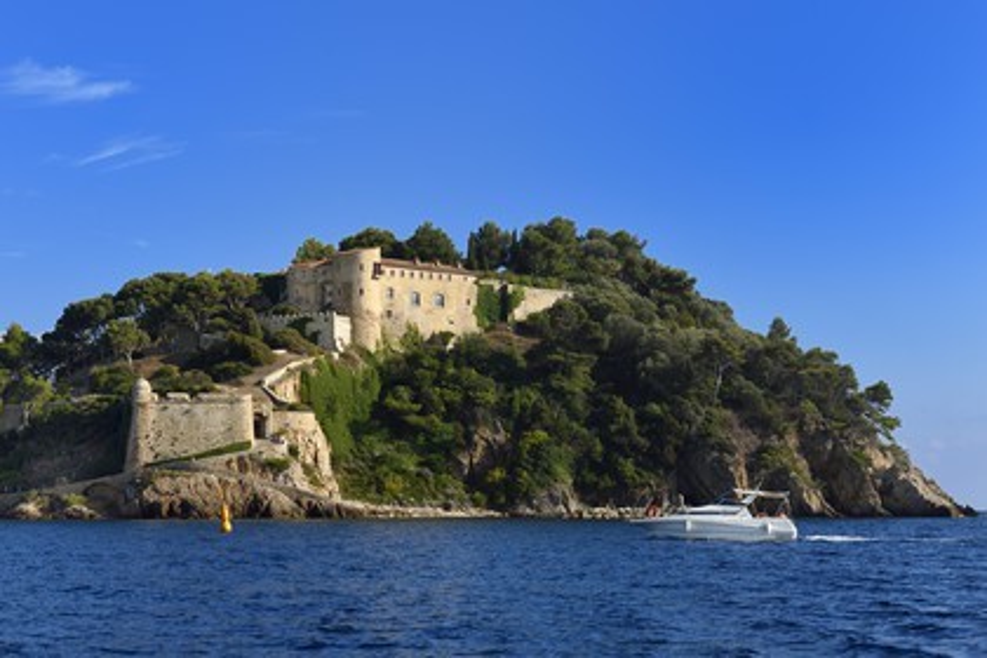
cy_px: 329
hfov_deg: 28.8
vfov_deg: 19.5
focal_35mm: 70
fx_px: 1919
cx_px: 494
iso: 200
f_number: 10
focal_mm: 70
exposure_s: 1/320
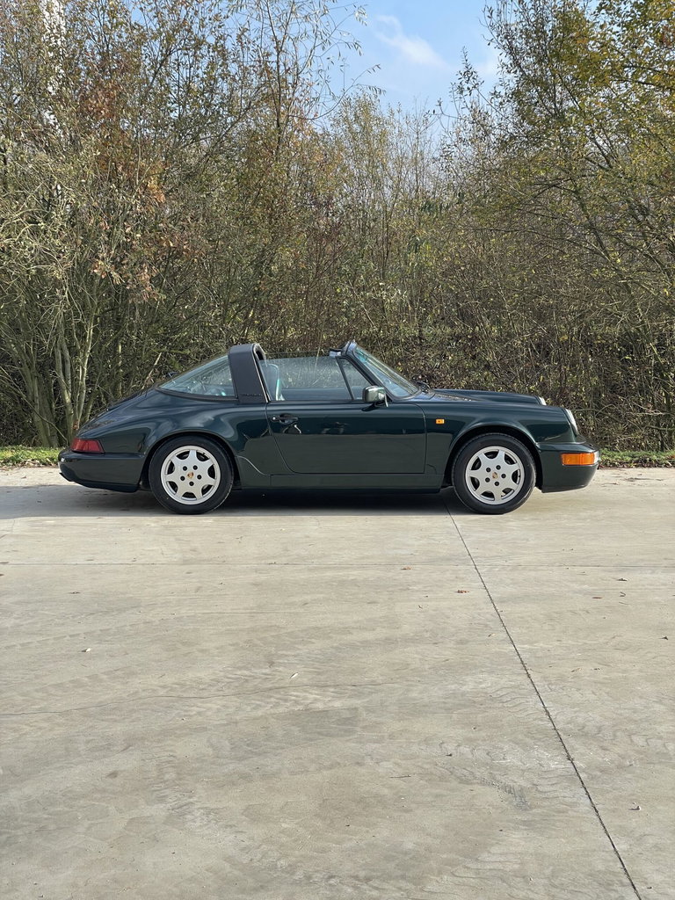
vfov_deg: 36.8
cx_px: 338
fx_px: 1352
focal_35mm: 52
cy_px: 450
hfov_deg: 28.0
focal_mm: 6
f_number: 2
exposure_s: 1/424
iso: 25
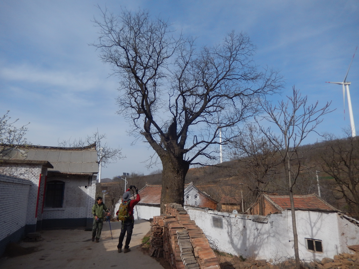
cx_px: 180
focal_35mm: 25
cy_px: 134
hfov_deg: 69.4
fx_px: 259
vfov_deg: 54.9
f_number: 6.8
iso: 125
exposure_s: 1/500
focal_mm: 4.5
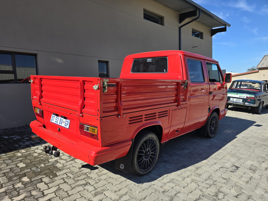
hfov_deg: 71.6
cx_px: 128
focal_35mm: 24
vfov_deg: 56.8
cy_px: 104
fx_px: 186
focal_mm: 6.3
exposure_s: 1/707
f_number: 1.7
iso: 12
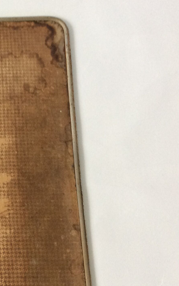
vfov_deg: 32.8
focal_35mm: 62
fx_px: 484
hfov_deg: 19.2
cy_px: 178
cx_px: -59
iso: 80
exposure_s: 1/25
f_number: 2.4
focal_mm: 3.3
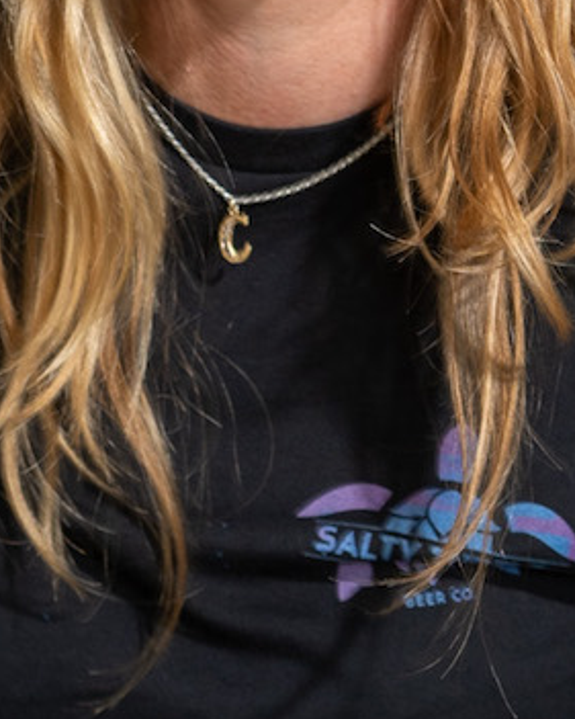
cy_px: 20
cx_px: 198
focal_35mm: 341
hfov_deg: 4.5
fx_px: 7251
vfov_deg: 5.7
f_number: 4
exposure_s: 1/60
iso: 500
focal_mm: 85
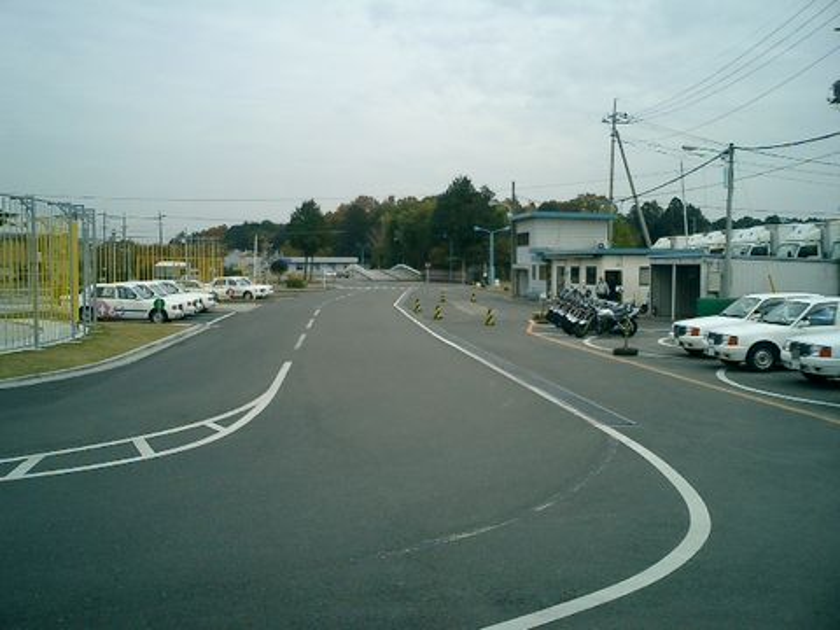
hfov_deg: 51.4
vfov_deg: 39.7
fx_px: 874
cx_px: 420
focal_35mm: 36
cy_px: 315
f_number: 3.2
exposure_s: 1/1000
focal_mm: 7.5
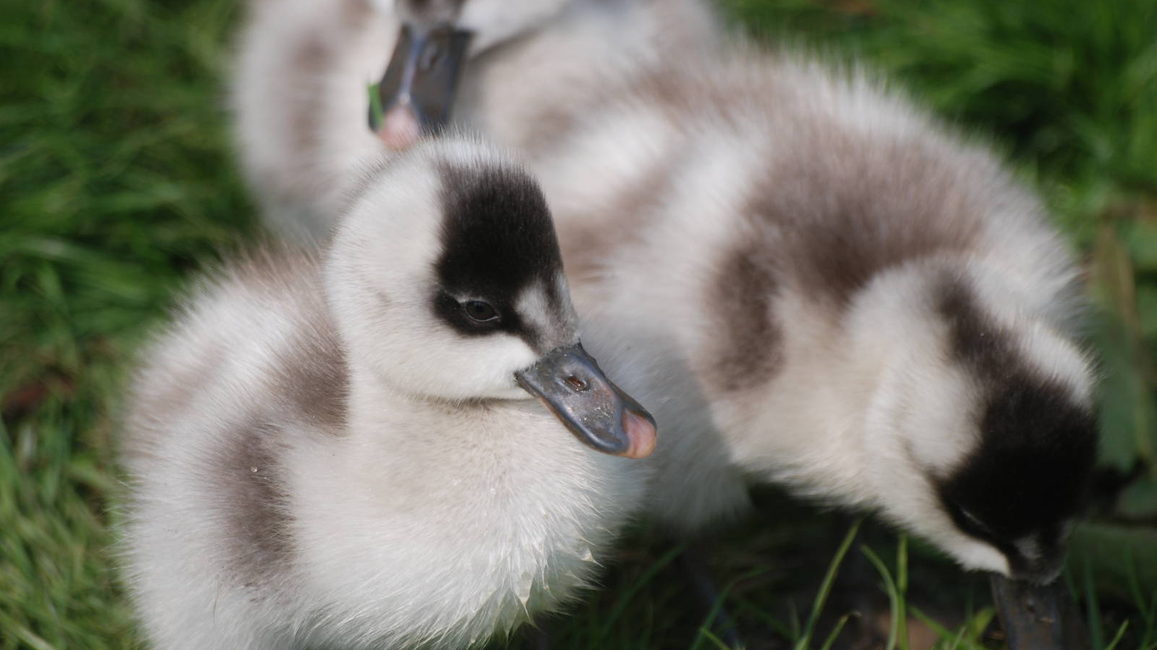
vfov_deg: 2.6
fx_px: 14510
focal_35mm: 473
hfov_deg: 4.6
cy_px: 375
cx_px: 579
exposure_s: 1/800
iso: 200
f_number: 5.6
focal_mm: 300
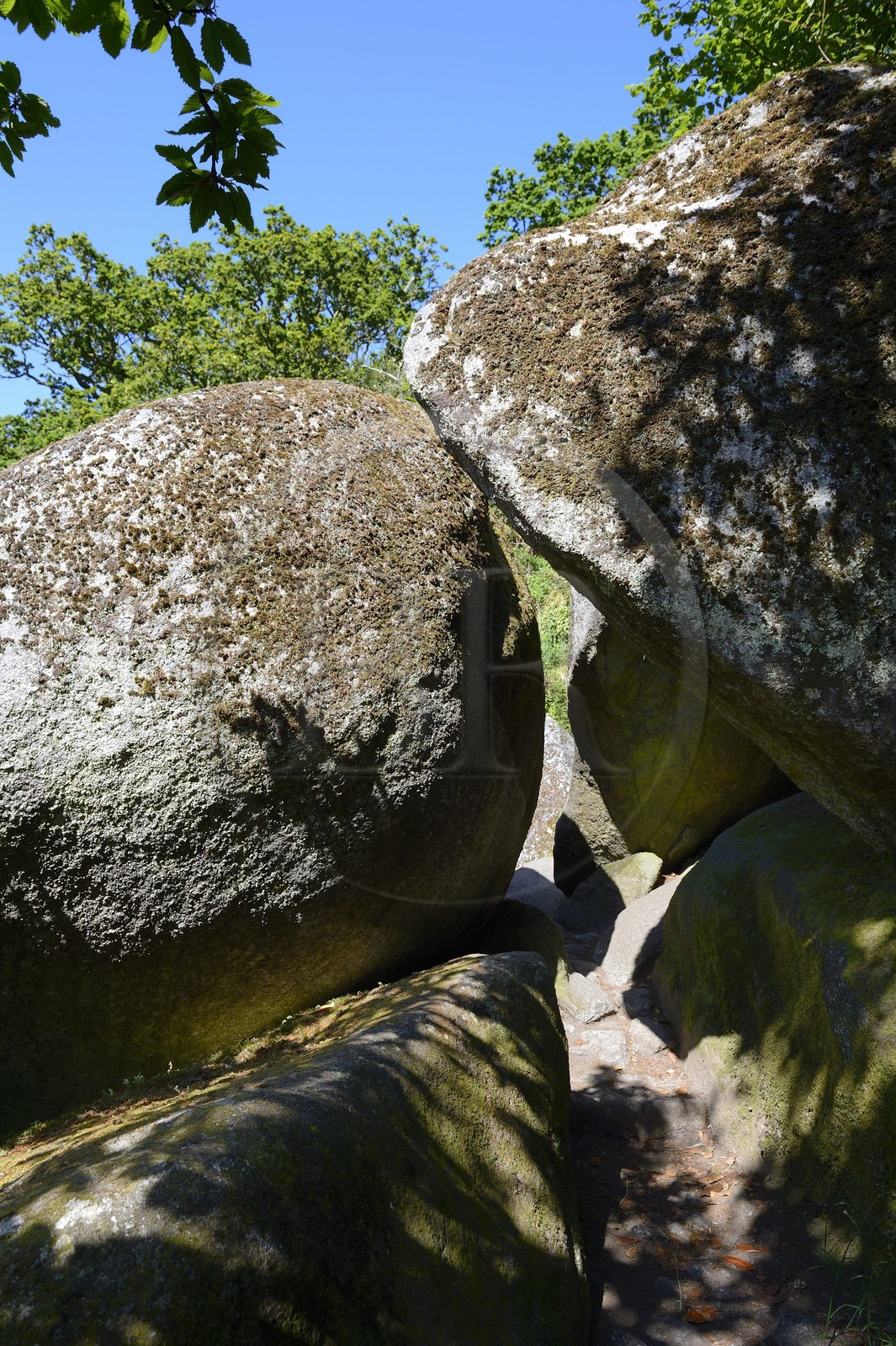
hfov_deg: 49.5
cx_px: 448
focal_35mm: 26
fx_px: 972
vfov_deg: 69.4
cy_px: 673
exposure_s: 1/200
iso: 200
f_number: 6.3
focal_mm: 26
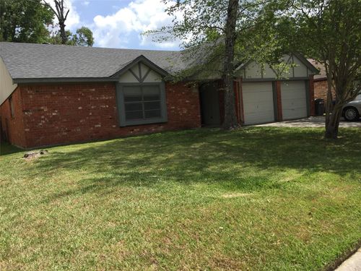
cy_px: 136
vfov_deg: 48.2
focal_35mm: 29
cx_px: 180
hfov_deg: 61.7
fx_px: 302
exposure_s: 1/1364
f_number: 2.2
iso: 32
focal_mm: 4.15
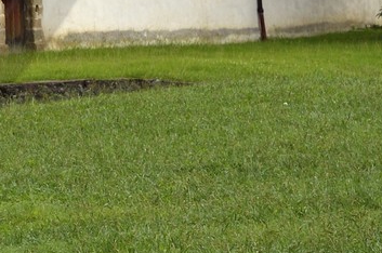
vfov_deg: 5.7
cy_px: -230
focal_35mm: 236
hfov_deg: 8.4
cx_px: -313
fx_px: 2500
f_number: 7.1
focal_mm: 52
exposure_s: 1/250
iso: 200
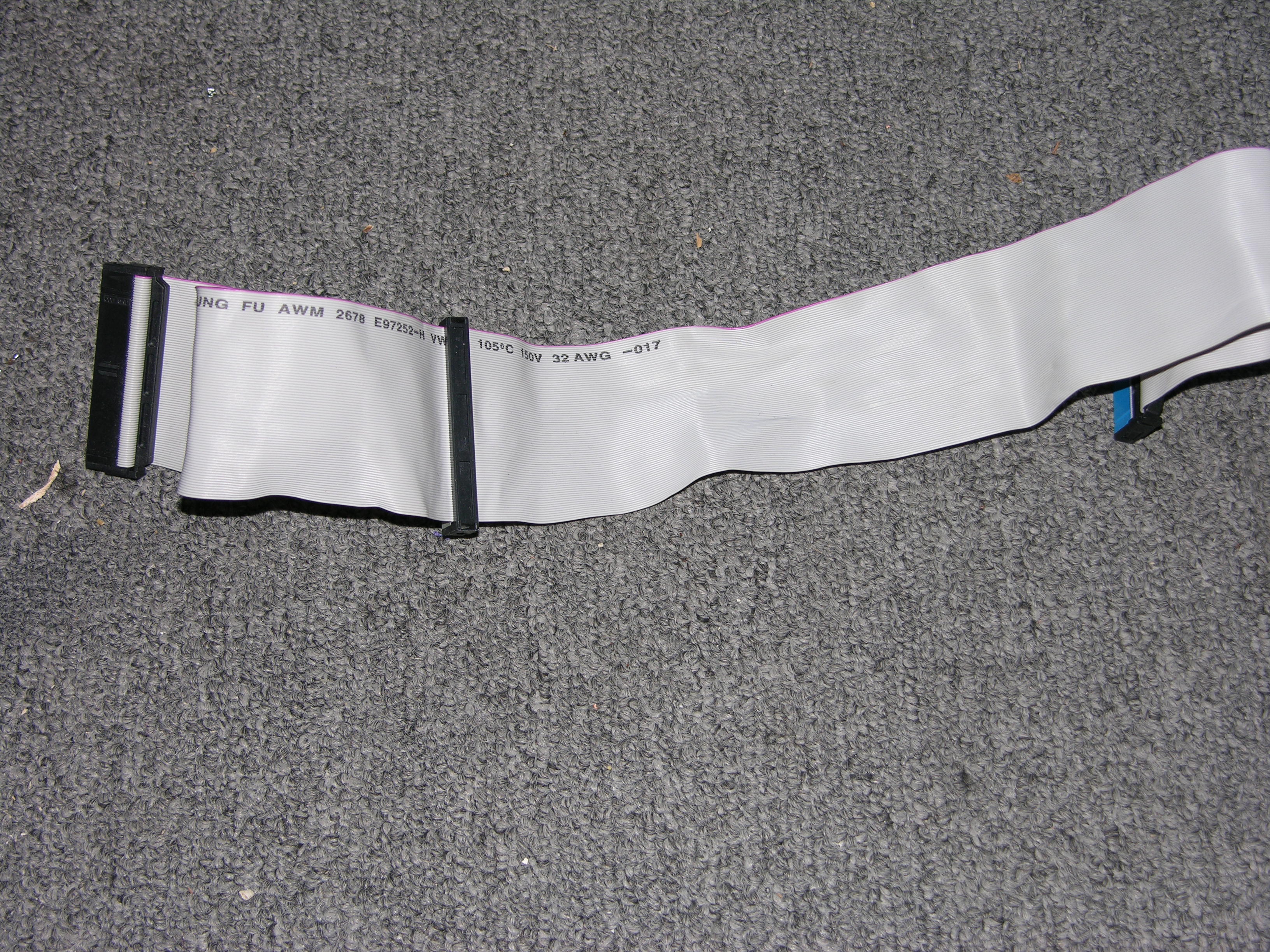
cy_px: 476
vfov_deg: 22.3
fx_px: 2421
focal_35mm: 66
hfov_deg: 29.4
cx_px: 635
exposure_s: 1/120
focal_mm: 16.8
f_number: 3.2
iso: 50
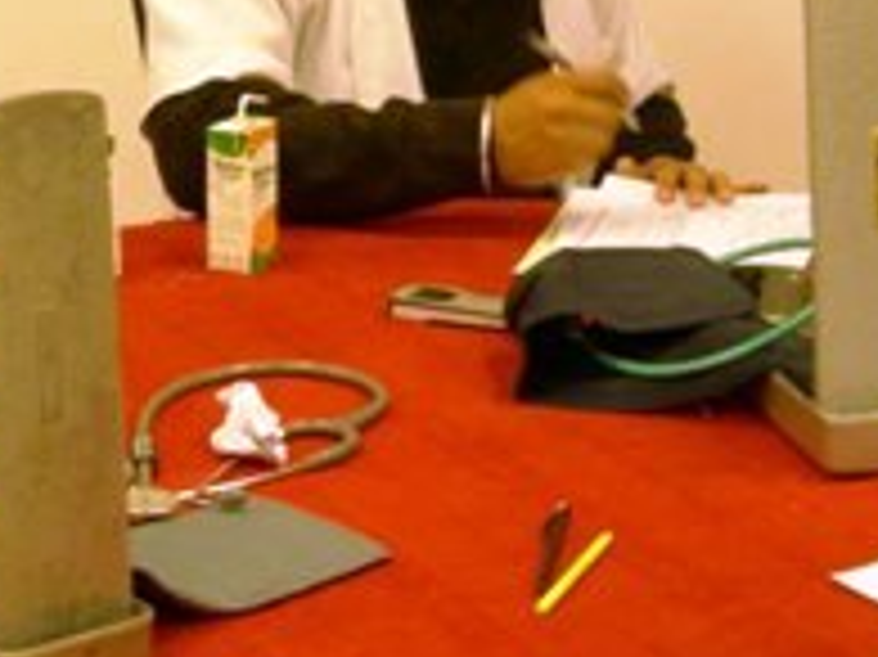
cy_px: 22
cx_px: 293
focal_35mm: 125
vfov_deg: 11.7
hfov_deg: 15.7
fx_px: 3169
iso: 157
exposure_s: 1/29.8
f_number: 2.8
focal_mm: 7.8
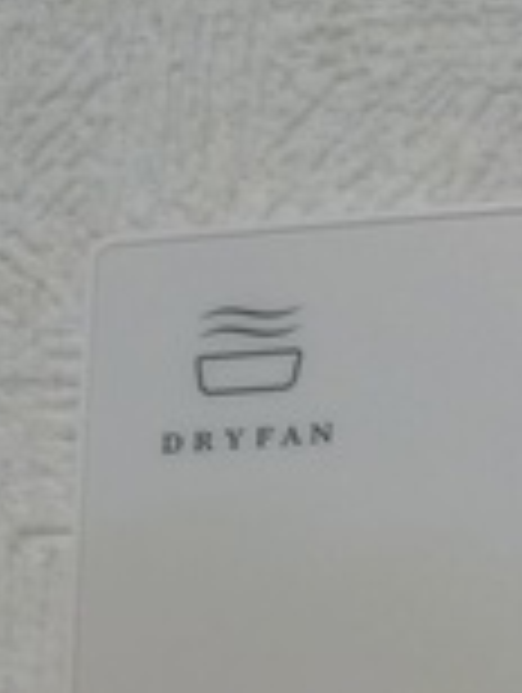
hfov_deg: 12.7
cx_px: 839
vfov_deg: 16.7
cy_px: 968
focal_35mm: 109
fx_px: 2186
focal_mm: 5.1
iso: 400
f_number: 2
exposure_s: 1/30
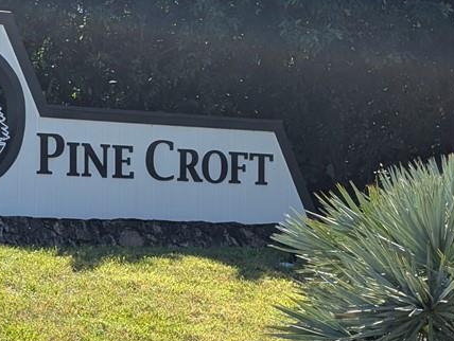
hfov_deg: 16.7
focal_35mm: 117
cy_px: 195
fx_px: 1536
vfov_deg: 12.7
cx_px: 92
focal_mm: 6.9
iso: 18
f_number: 1.68
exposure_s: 1/853
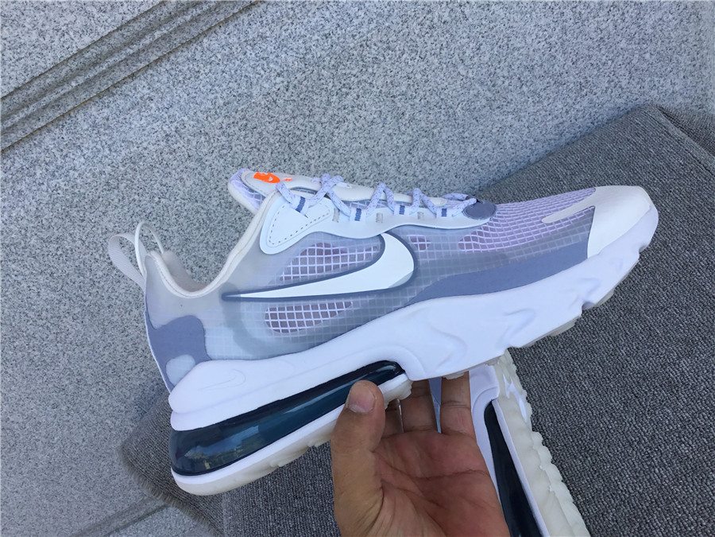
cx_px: 358
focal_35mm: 31
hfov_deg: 58.4
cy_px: 268
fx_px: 640
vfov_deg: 45.4
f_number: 2.4
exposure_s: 1/403
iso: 25
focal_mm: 3.3
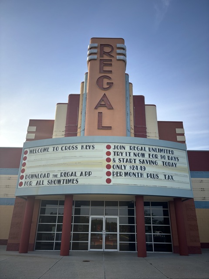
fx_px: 209
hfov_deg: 53.1
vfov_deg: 67.3
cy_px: 140
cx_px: 104
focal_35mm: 26
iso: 50
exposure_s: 1/1912
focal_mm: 5.96
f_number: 1.6
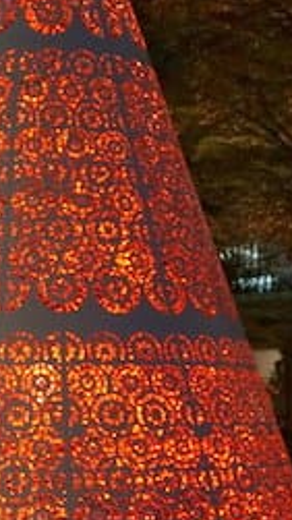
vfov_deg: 23.6
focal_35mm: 90
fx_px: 1240
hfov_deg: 13.3
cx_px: 49
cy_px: 186
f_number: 4.5
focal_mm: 24
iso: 1600
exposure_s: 1/60
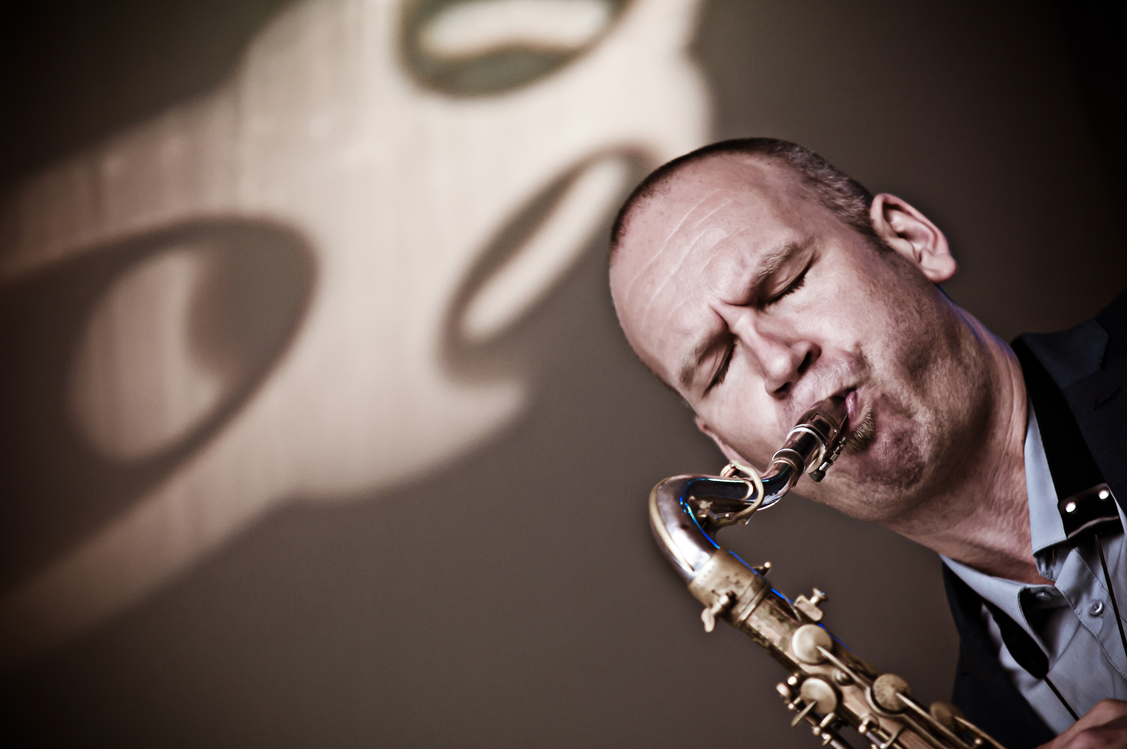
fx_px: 9380
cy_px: 374
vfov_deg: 4.6
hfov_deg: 6.9
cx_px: 564
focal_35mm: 300
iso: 640
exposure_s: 1/800
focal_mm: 200
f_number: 2.8
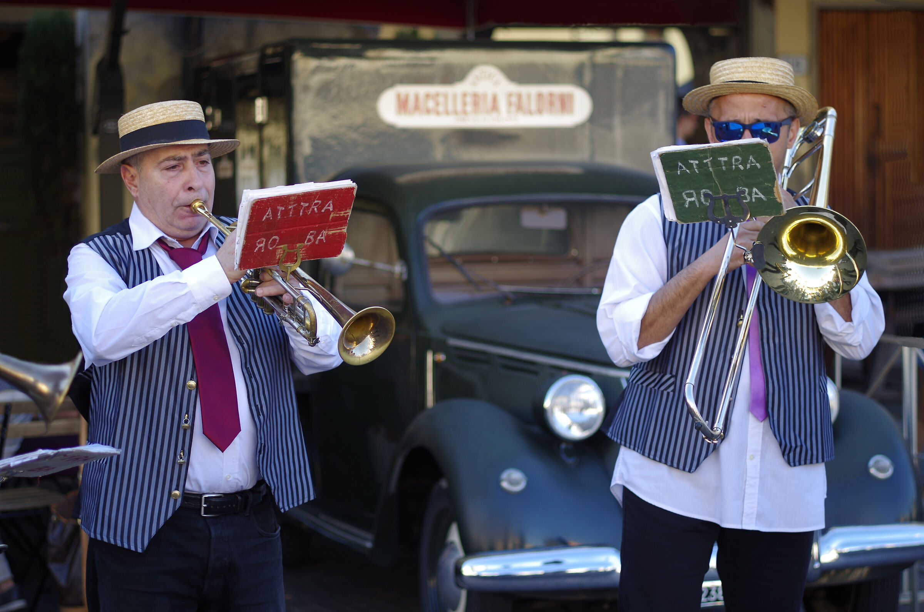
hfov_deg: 19.5
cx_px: 462
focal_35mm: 105
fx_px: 2690
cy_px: 306
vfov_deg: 13.0
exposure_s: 1/200
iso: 100
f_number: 2.4
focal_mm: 70
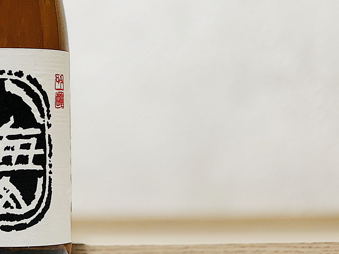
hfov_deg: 15.7
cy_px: 7
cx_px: -3
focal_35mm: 123
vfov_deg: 11.9
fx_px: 1204
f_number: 2.4
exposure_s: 1/50
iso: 80
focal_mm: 6
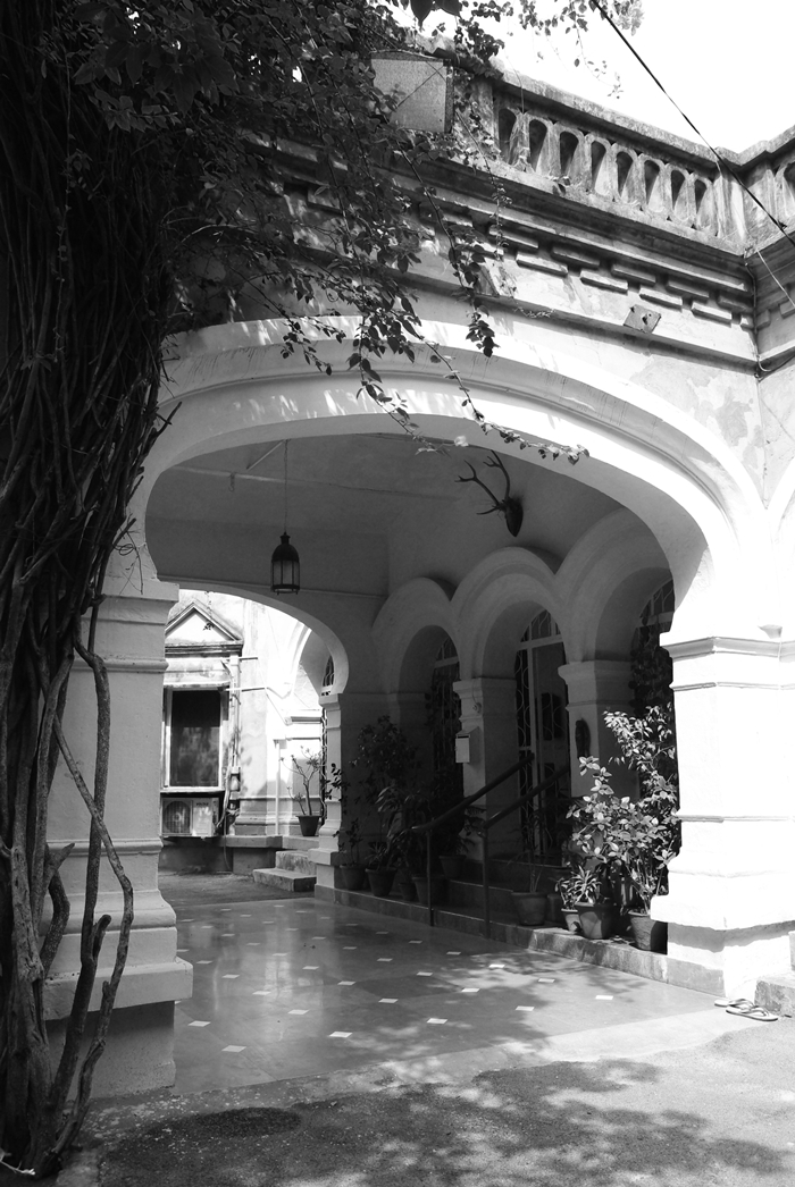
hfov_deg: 43.7
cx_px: 398
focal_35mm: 30
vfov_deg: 61.9
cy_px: 594
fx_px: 991
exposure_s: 1/320
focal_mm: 20
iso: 640
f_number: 7.1
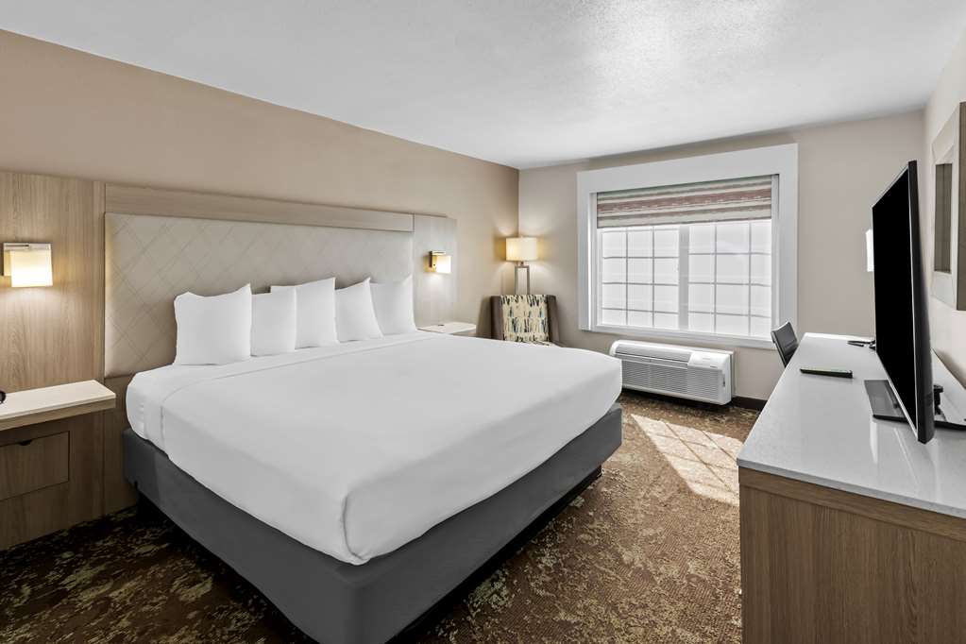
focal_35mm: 14
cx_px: 483
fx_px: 376
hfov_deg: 104.3
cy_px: 322
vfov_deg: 81.2
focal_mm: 14
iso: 400
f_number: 8
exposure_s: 1/13
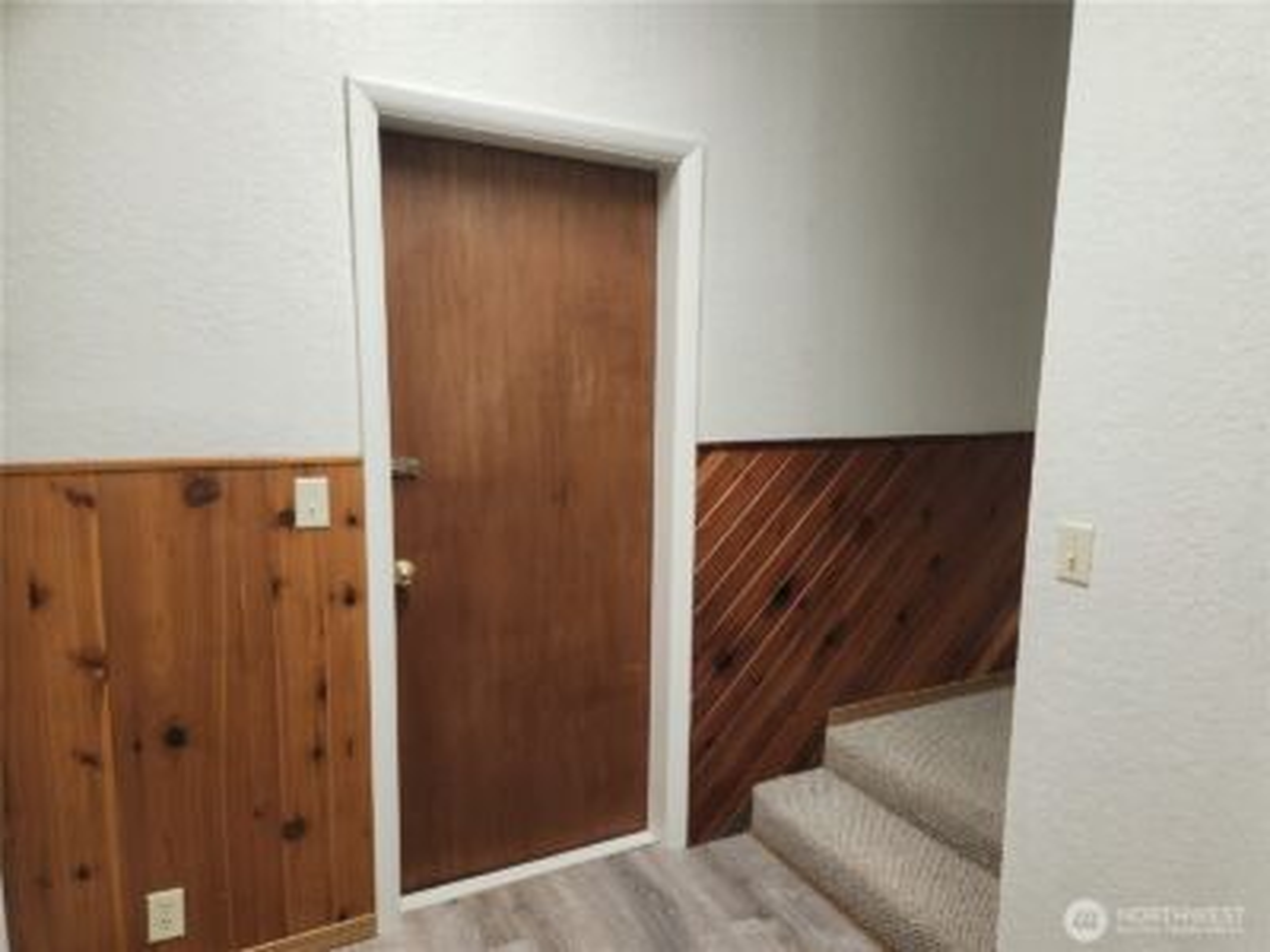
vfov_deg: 58.9
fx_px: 844
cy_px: 476
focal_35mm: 23
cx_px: 635
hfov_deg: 73.9
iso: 250
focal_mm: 5.4
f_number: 1.8
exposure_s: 1/60
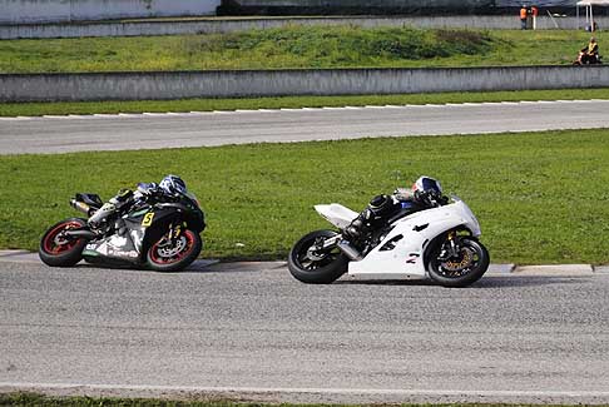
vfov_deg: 16.6
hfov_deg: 24.6
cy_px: 204
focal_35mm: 82
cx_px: 304
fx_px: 1397
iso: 200
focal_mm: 55
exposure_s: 1/800
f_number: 5.6
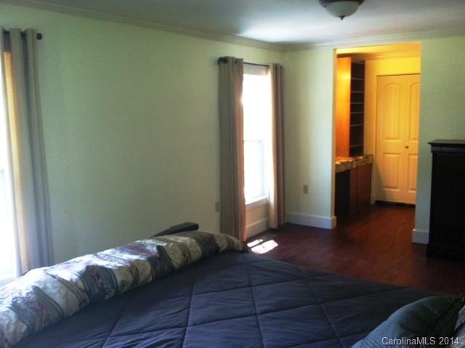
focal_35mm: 35
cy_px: 174
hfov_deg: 52.7
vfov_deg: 40.6
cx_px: 232
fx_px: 469
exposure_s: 1/15
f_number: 2.8
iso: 125
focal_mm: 3.85
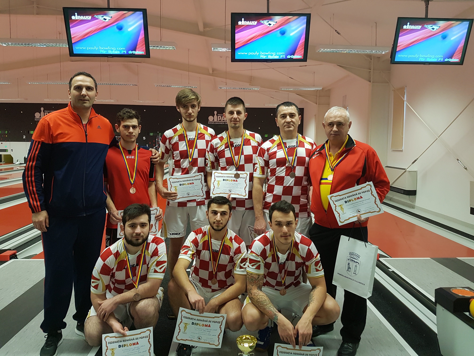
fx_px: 356
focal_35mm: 26
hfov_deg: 67.3
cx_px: 237
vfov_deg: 53.1
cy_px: 178
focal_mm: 4.2
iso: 125
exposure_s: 1/50
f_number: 1.7
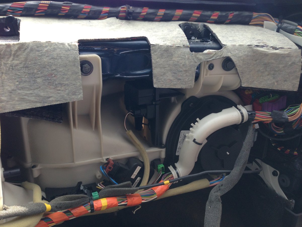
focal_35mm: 33
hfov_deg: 55.4
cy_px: 114
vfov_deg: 42.9
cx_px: 151
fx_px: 288
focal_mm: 4.13
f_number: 2.4
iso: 50
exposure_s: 1/225
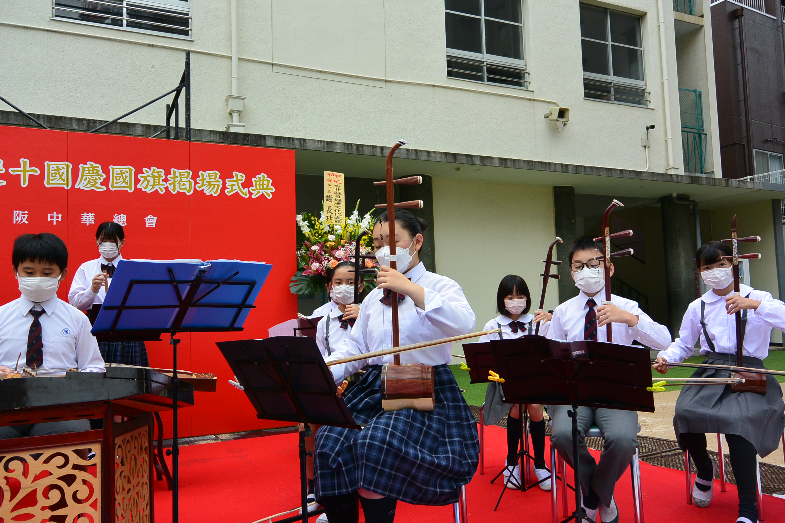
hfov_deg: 63.7
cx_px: 392
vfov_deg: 45.0
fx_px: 632
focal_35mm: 29
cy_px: 262
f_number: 4
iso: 160
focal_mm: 11
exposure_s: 1/250
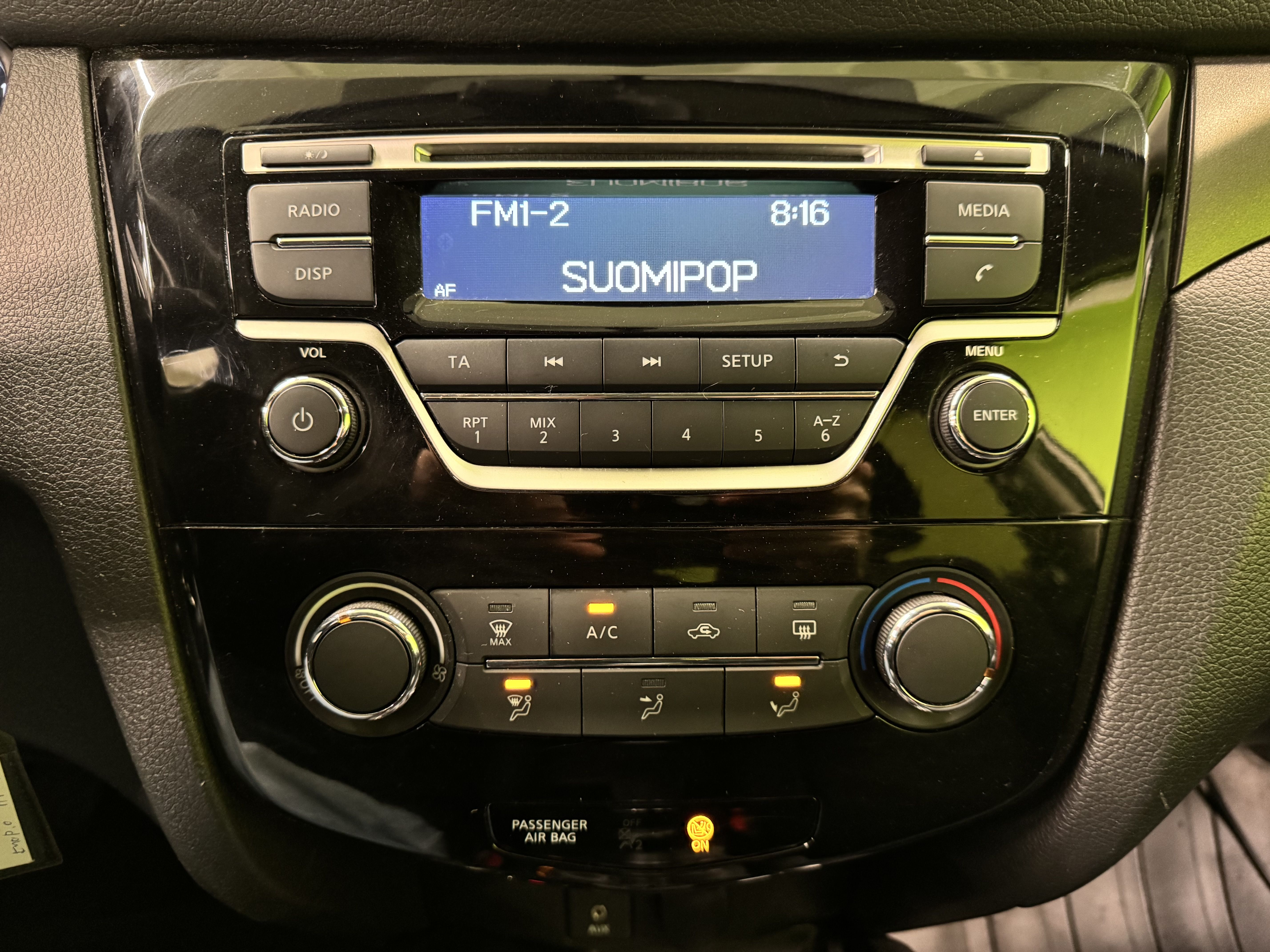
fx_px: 881
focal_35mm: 24
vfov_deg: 56.8
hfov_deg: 71.6
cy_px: 476
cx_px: 635
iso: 1000
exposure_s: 1/40
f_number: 1.78
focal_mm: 6.76
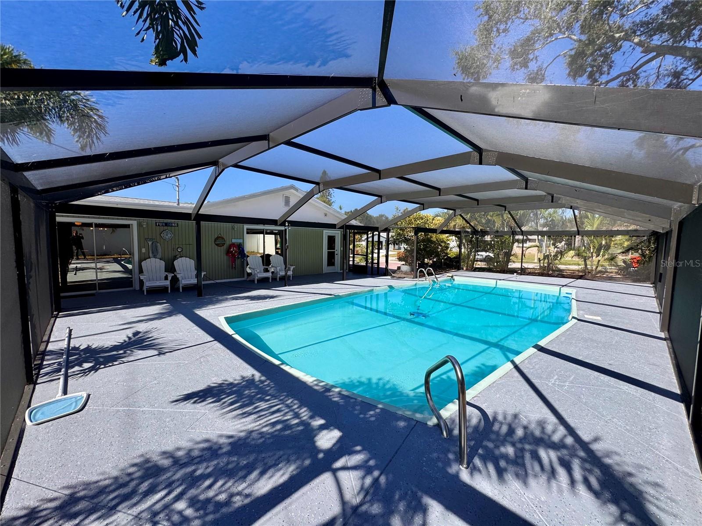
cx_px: 351
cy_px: 263
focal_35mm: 14
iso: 40
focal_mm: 2.22
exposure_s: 1/1110
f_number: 2.2
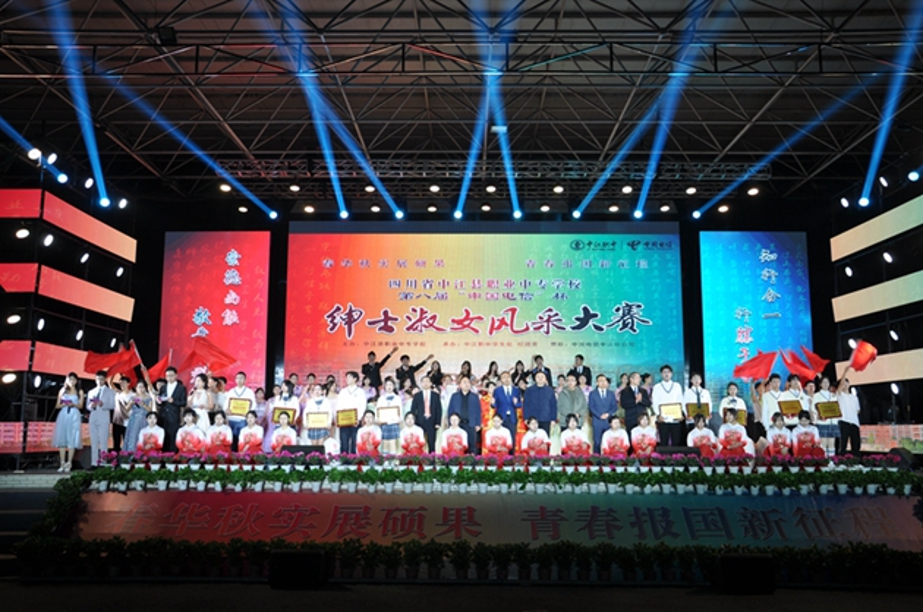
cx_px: 462
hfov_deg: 53.2
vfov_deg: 36.8
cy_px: 306
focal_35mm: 36
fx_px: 922
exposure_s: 1/30
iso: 220
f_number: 5.6
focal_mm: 24
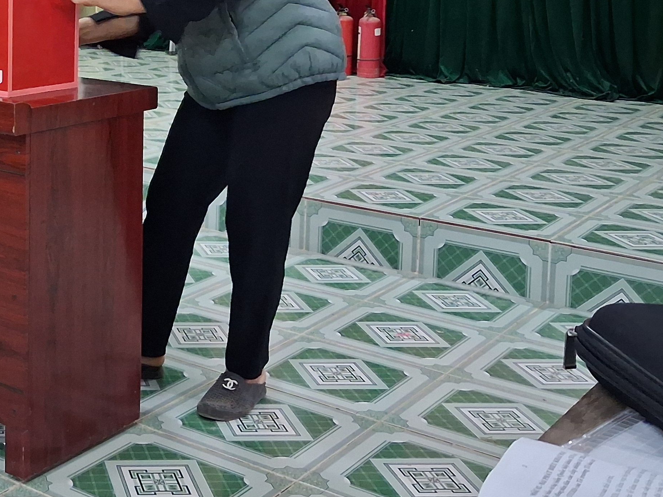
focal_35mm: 60
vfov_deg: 23.4
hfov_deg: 30.0
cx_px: 0
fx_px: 1149
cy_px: 5
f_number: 1.8
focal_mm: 4
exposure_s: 1/50
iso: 500
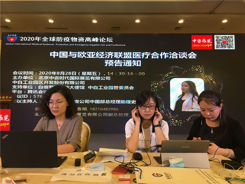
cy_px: 92
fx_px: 205
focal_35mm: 29
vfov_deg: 48.2
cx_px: 122
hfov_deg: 61.7
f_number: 2.2
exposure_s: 1/33
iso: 32
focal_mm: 4.15
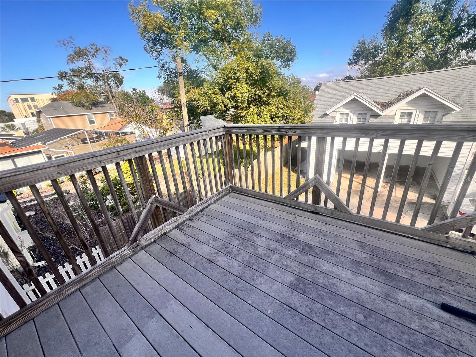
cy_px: 178
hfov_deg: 106.2
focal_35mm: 13
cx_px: 238
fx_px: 179
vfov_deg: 89.9
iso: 32
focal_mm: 1.57
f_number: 1.8
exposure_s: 1/378
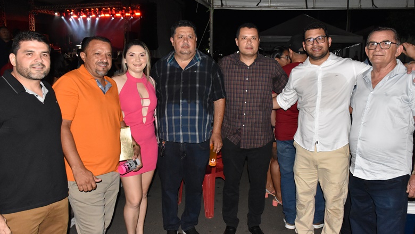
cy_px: 111
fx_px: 319
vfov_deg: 40.2
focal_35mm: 29
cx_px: 209
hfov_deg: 66.1
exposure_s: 1/100
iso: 3200
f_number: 7.1
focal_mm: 18
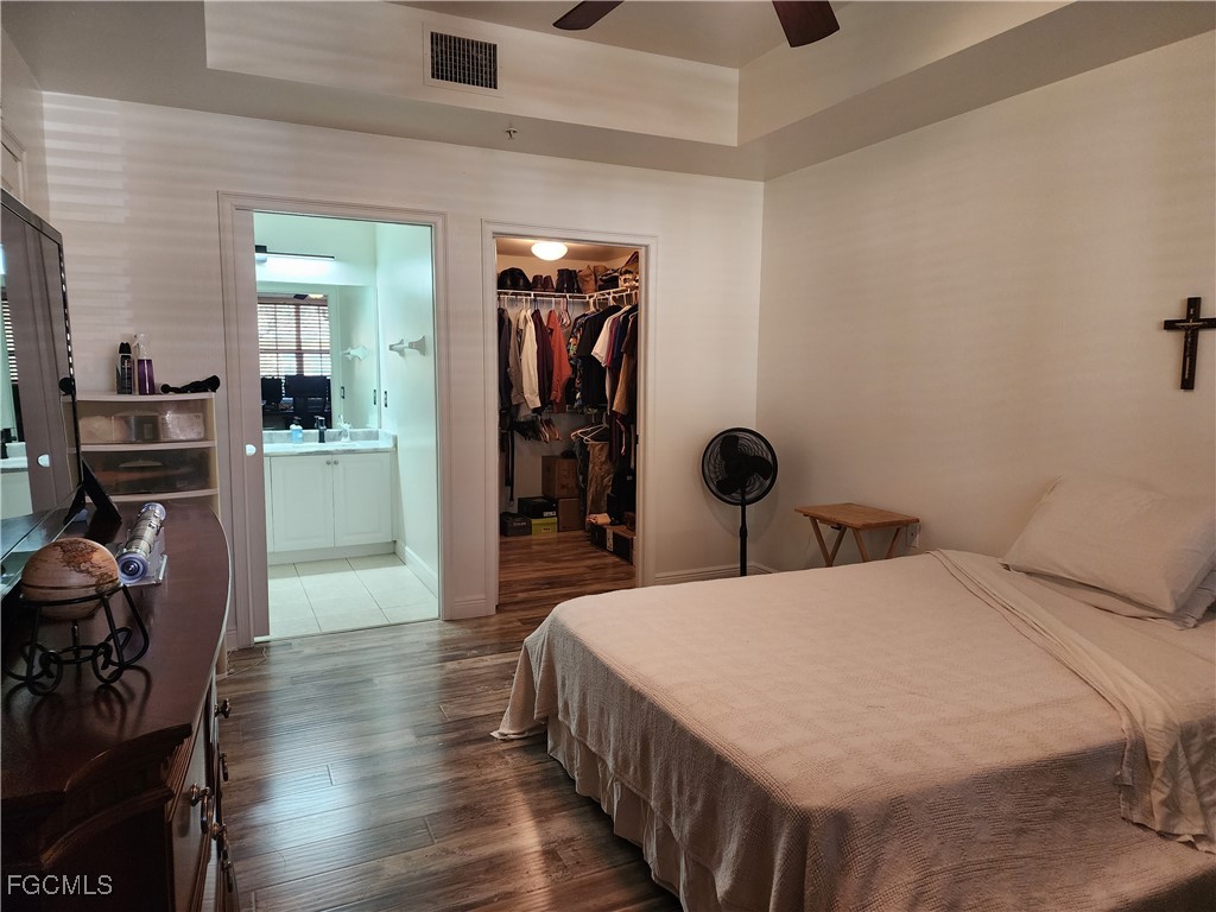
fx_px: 808
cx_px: 608
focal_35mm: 23
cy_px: 456
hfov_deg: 73.9
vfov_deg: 58.9
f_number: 1.8
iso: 250
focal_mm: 6.4
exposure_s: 1/120
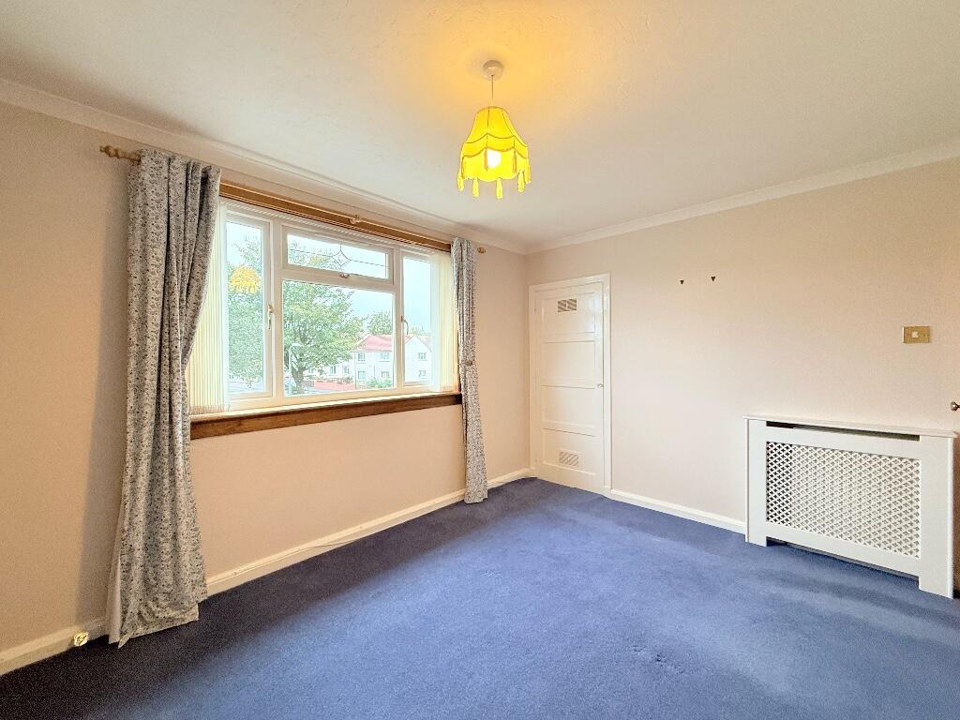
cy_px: 360
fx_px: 388
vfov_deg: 85.7
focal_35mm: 14
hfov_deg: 102.1
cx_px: 480
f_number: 2.2
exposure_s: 1/100
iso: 250
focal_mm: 2.22
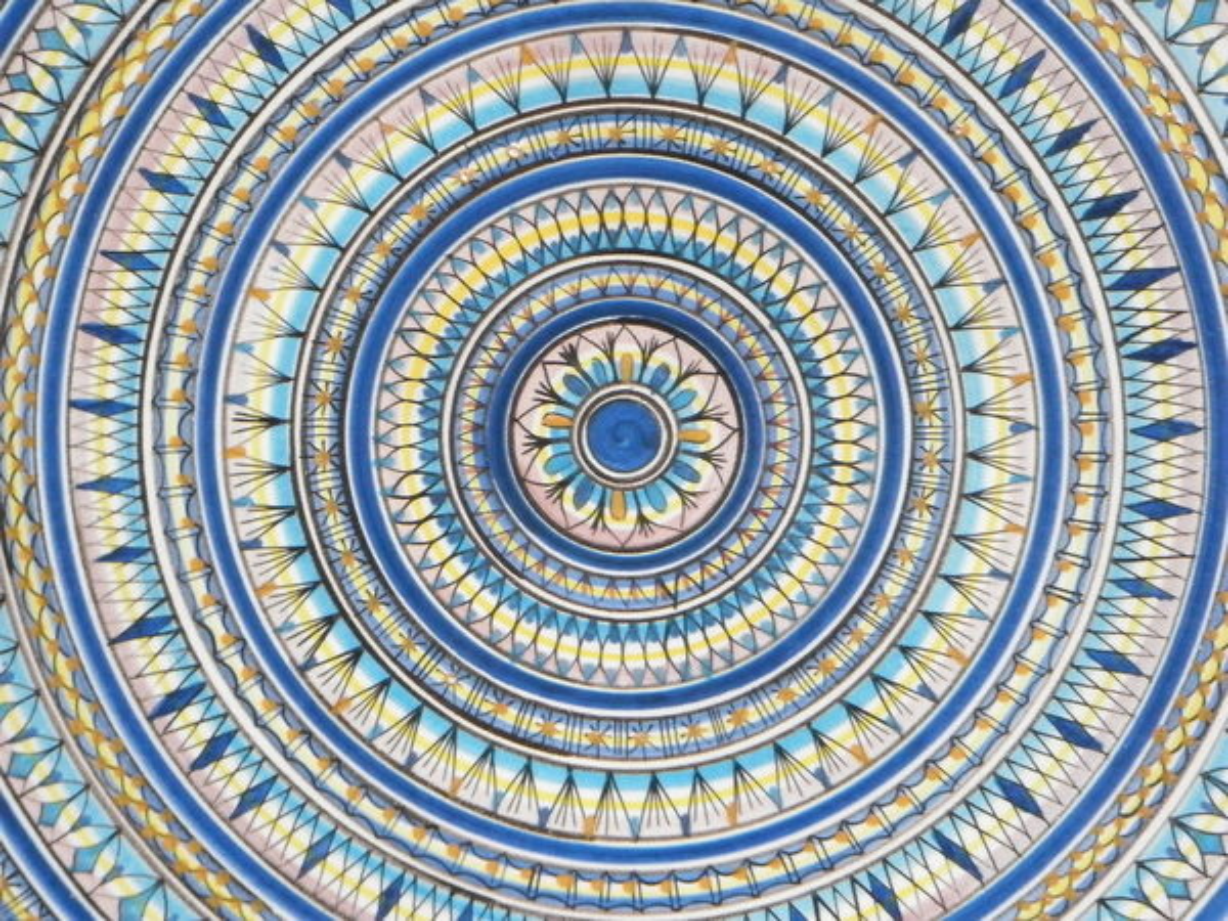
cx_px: 614
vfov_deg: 13.0
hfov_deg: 17.3
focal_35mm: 114
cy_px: 460
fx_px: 4044
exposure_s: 1/1000
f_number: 8
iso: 800
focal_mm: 20.1
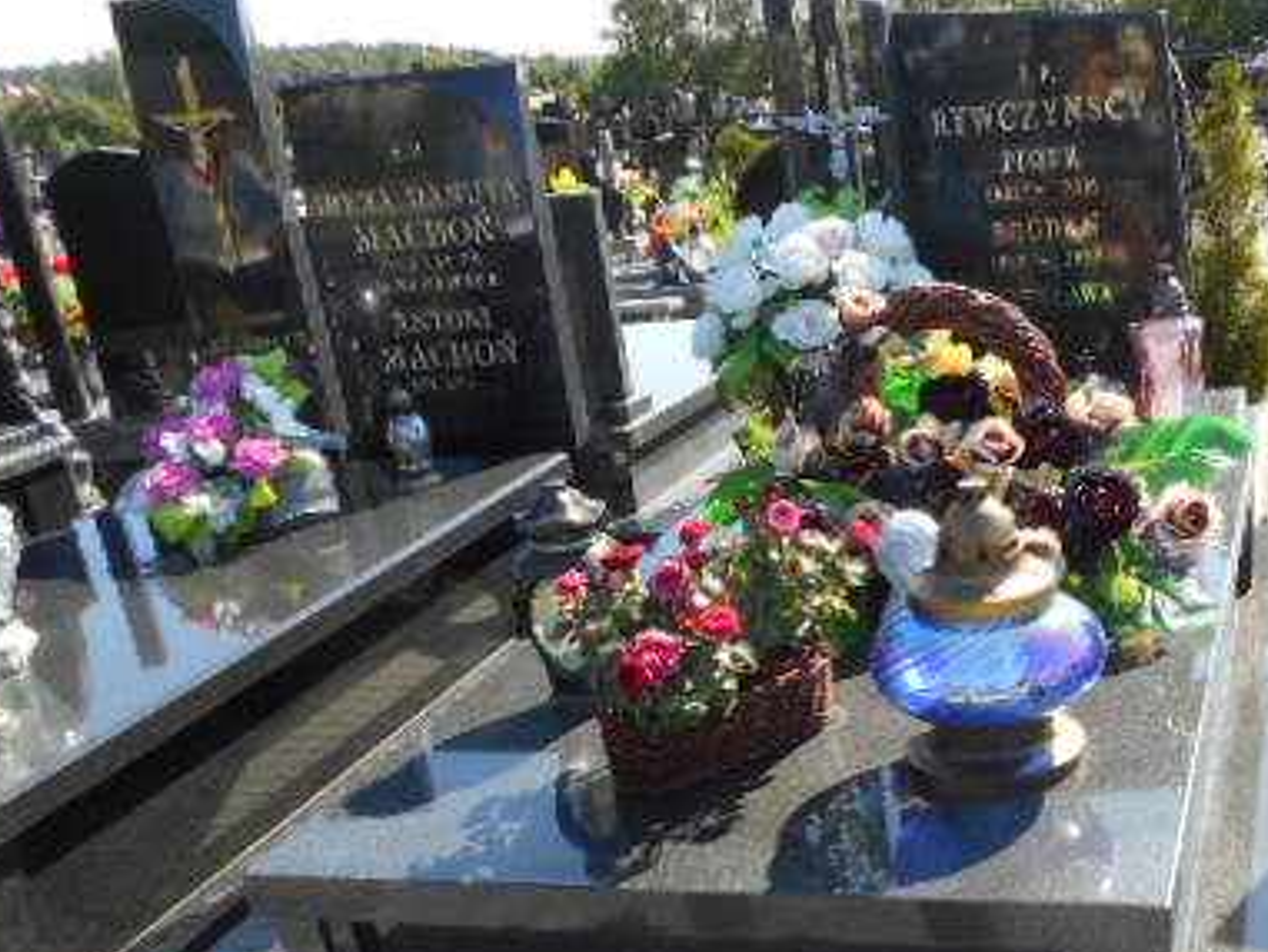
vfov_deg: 33.5
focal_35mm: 42
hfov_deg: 43.7
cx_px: 909
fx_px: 1539
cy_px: 736
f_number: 3.7
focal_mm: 4.5
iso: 80
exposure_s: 1/250
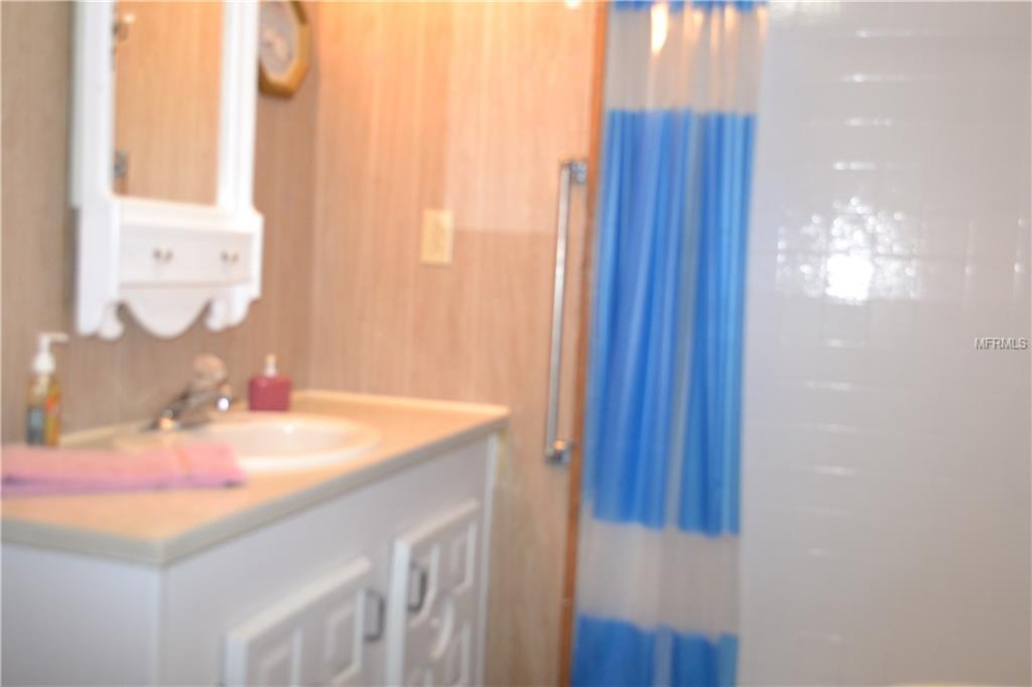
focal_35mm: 36
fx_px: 1032
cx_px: 516
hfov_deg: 53.1
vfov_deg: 36.8
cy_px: 344
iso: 1400
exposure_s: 1/60
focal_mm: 24
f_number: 4
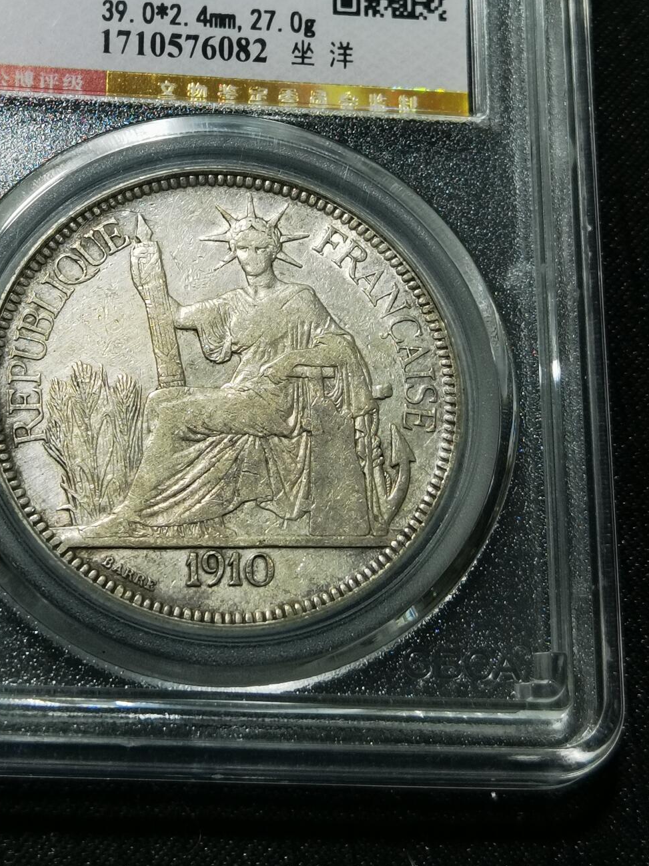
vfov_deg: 22.6
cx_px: 217
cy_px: 274
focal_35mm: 86
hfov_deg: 17.1
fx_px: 2151
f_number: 1.9
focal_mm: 6.67
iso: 64
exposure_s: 1/120
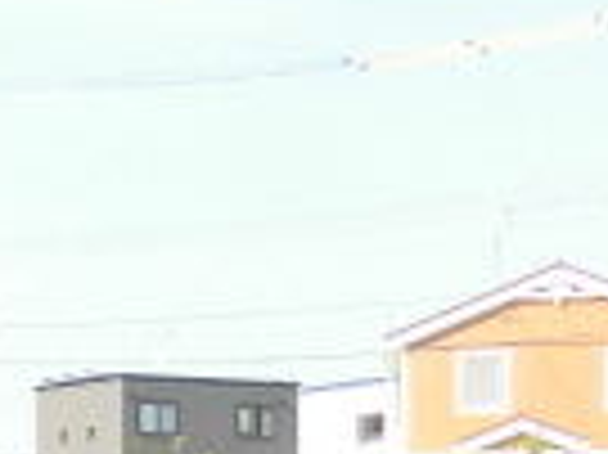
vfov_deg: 11.9
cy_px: 832
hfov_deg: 16.8
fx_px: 2001
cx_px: -59
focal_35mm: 114
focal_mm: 4.3
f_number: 3.1
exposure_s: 1/500
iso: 100
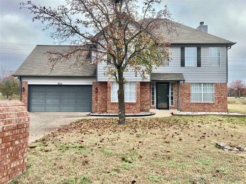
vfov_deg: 49.7
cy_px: 92
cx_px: 123
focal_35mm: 28
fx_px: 199
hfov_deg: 63.4
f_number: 1.8
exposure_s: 1/126
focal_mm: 3.99
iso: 20
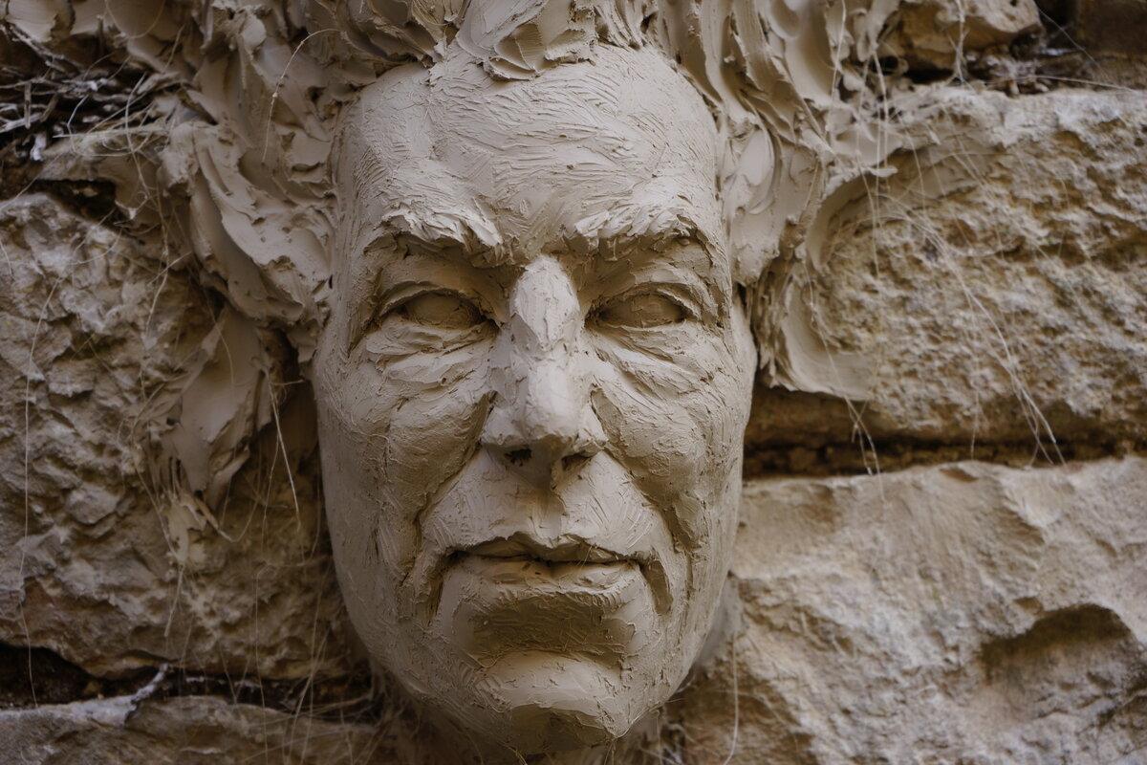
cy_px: 382
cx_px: 574
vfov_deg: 19.5
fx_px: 2230
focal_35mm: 70
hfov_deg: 28.8
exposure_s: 1/100
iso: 400
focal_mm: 70
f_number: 5.6
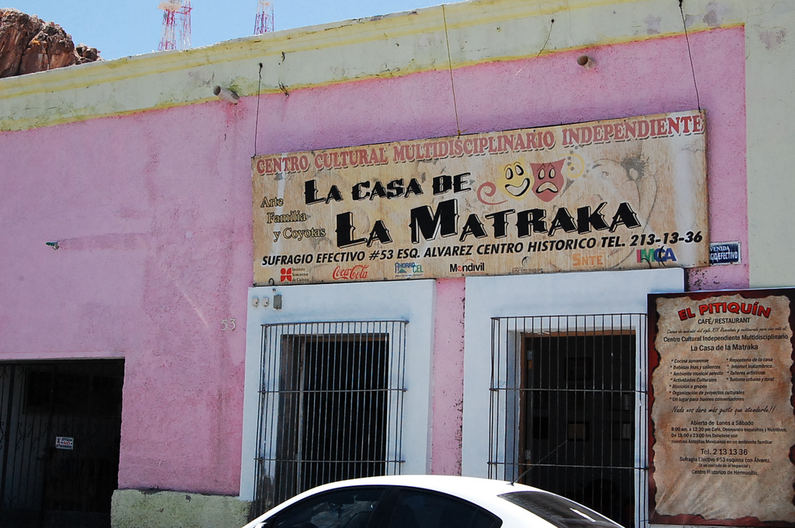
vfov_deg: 23.7
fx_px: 1258
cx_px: 398
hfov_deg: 35.1
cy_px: 264
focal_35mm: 57
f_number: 14
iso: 1600
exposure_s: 1/800
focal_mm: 38
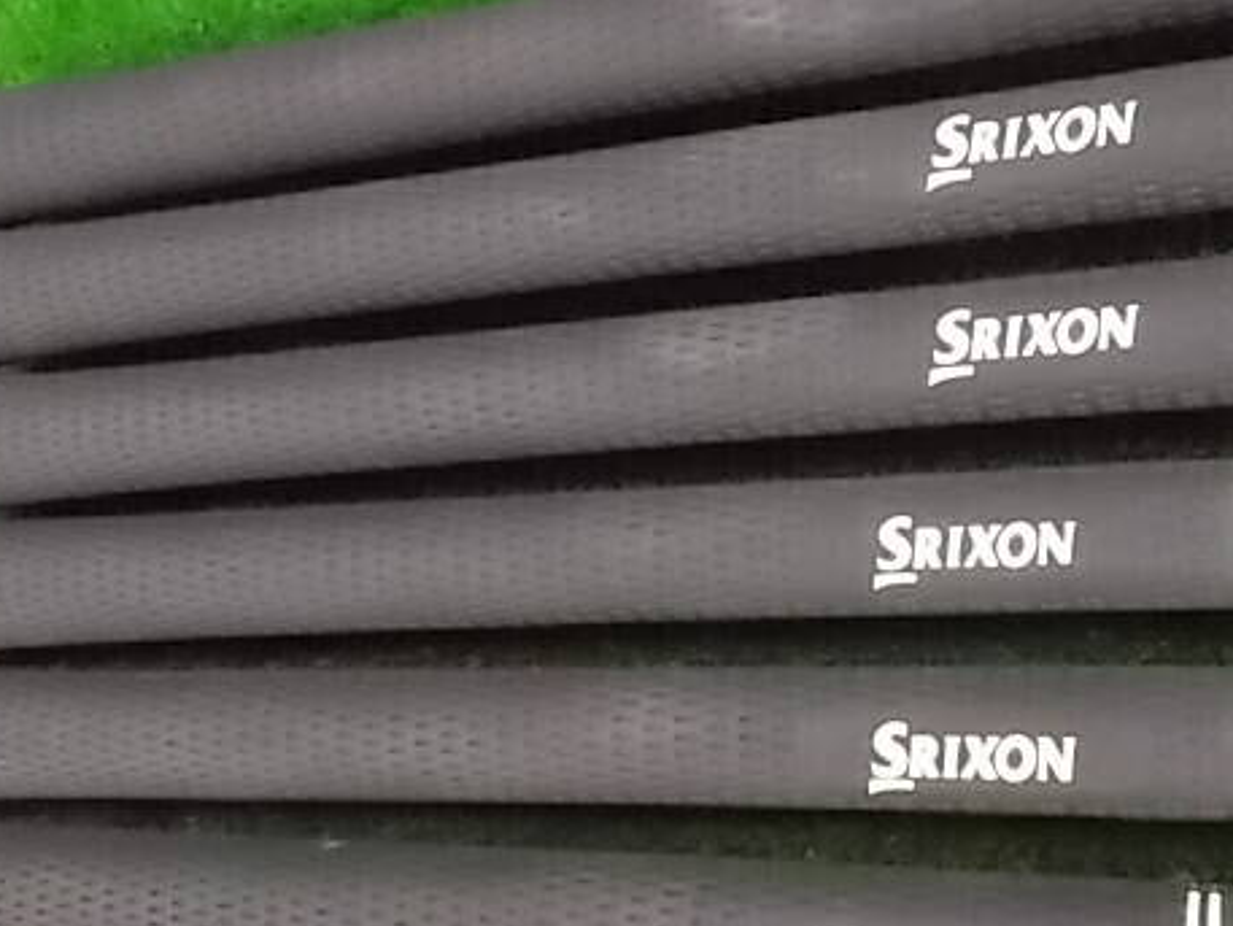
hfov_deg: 44.7
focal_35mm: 42
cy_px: 429
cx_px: 696
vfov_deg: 34.3
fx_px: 1496
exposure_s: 1/60
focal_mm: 5.3
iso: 800
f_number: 3.4
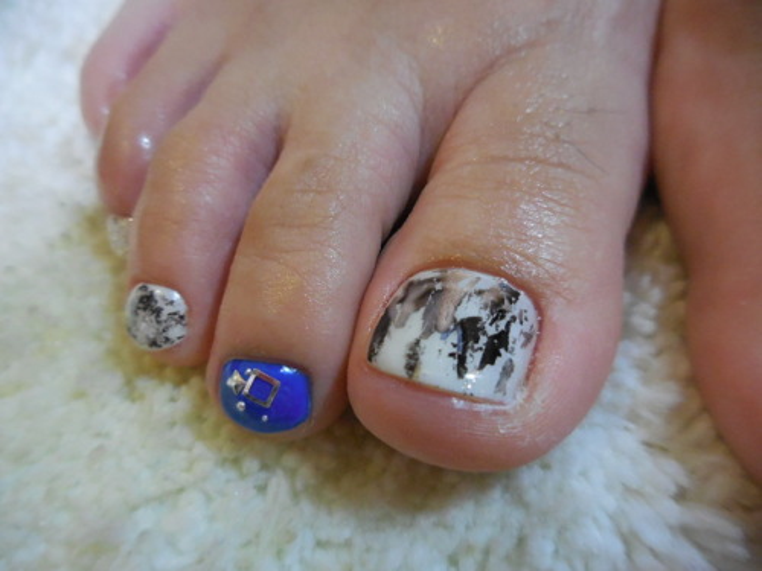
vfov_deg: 54.9
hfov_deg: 69.4
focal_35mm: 25
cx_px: 381
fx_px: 550
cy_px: 286
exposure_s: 1/30
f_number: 3.3
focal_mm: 4.5
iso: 800
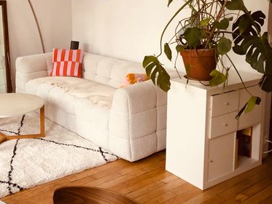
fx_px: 354
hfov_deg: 41.5
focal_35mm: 45
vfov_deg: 31.5
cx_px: 90
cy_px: 44
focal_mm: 4
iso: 50
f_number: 1.8
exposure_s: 1/15
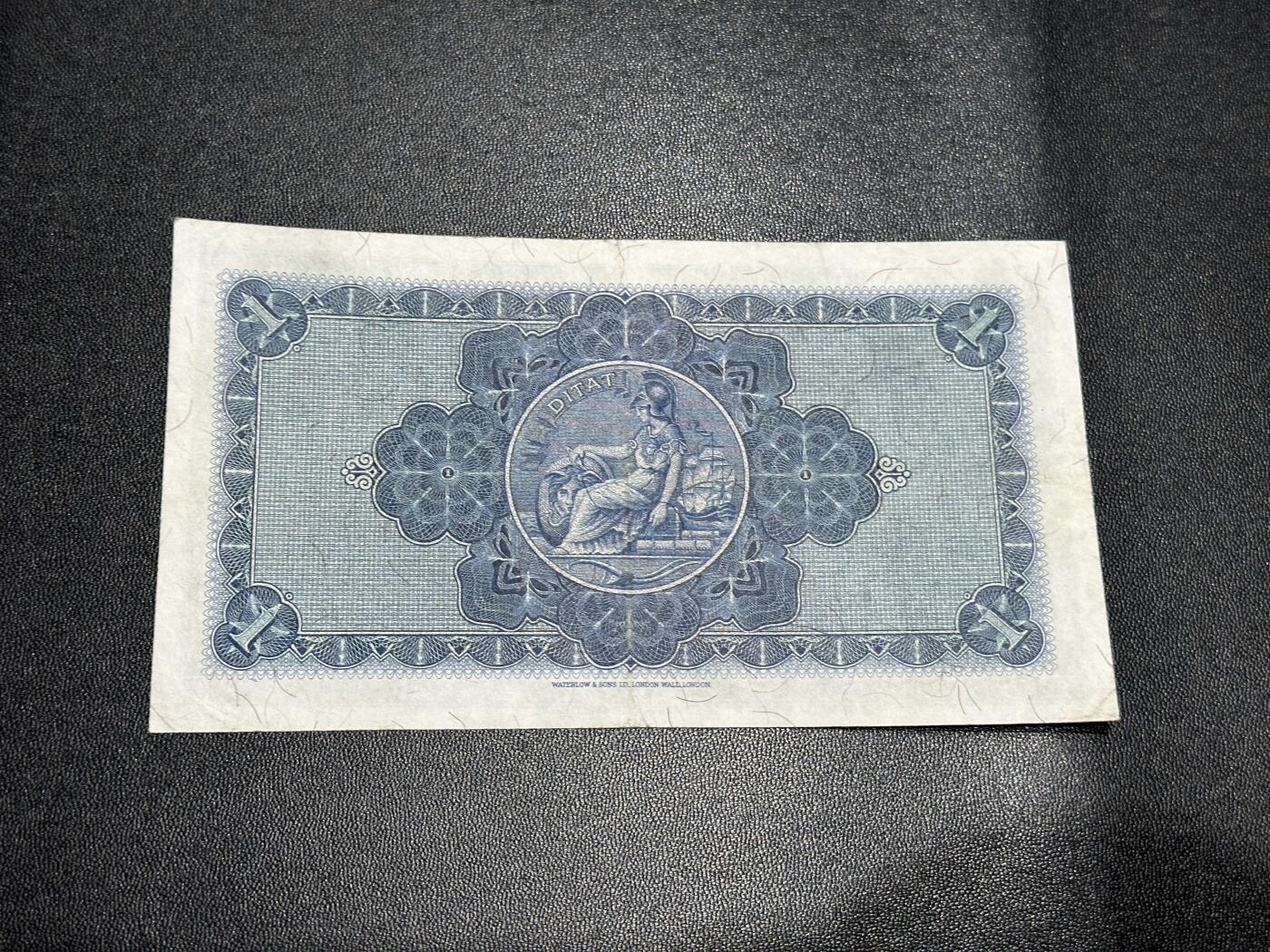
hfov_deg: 39.7
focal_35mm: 48
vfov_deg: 30.3
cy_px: 476
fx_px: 1761
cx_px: 635
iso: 125
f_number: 1.78
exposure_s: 1/50
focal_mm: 6.86
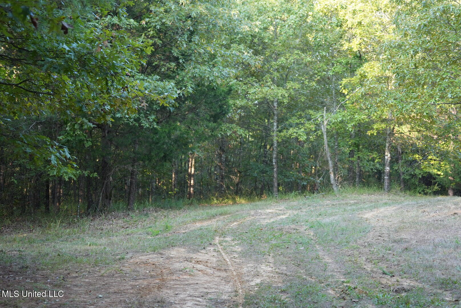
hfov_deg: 28.8
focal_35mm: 70
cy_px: 154
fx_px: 897
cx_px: 230
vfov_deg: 19.5
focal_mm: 70
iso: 640
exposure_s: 1/160
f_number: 4.5
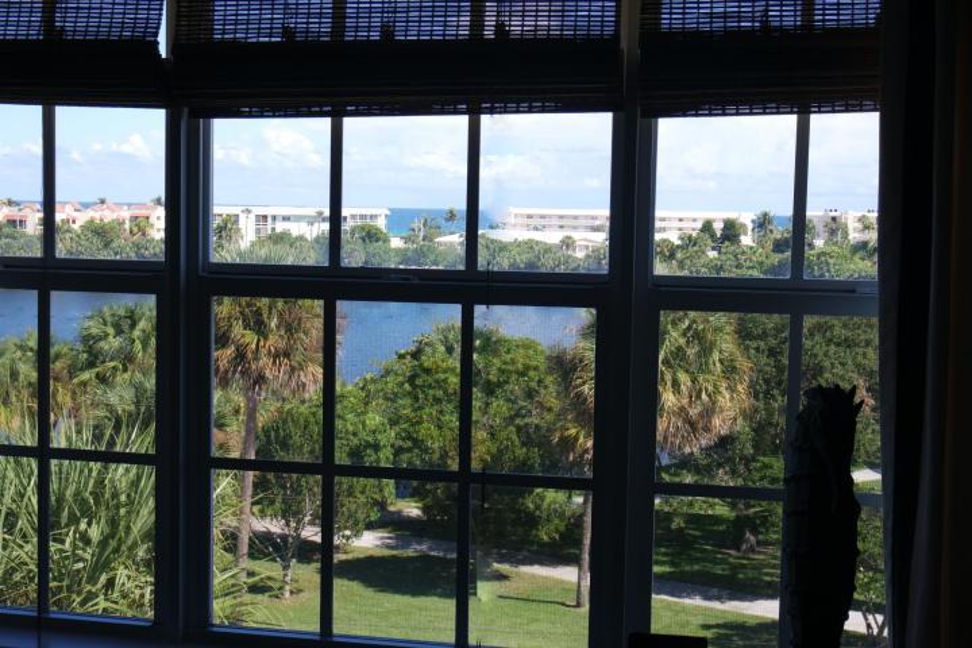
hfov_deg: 38.9
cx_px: 486
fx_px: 1377
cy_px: 324
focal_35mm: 51
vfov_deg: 26.5
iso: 200
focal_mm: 19
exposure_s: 1/200
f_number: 6.3
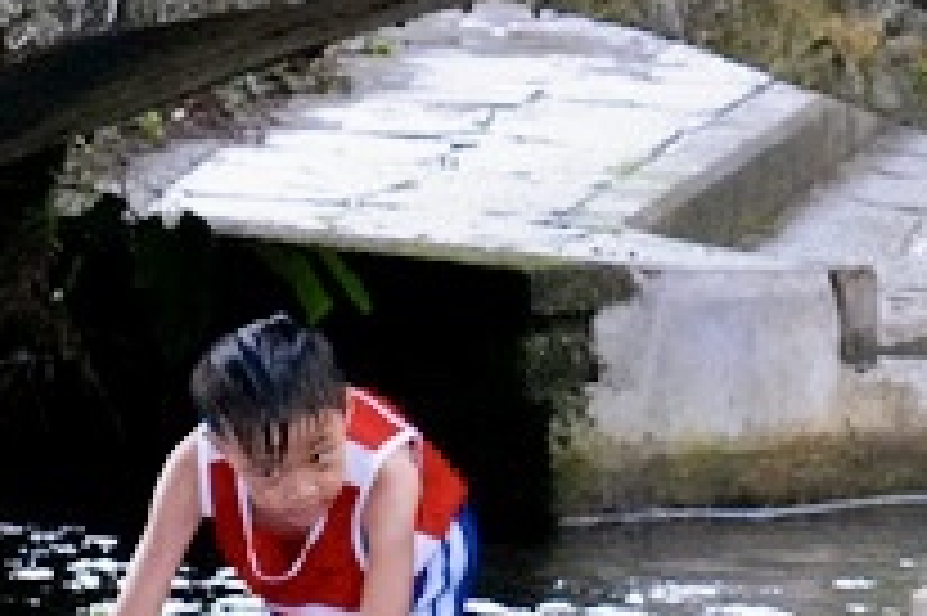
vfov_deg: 2.6
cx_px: -846
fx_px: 13430
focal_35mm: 522
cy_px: 636
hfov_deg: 3.9
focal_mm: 105
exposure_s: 1/400
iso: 6400
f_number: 7.1
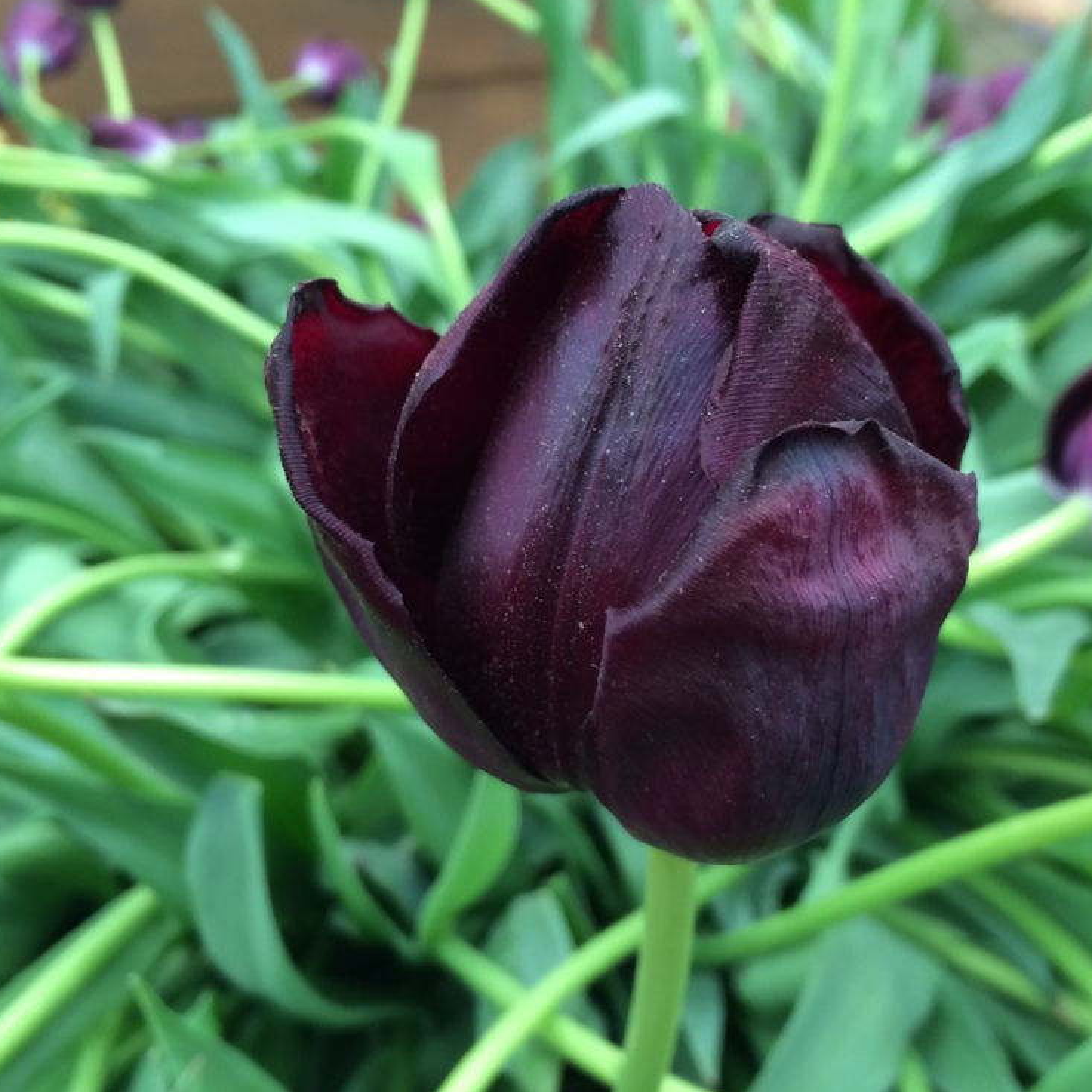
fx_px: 1285
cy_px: 539
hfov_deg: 45.9
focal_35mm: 36
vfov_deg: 46.0
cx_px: 636
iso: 80
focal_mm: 4.12
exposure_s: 1/30
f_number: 2.2
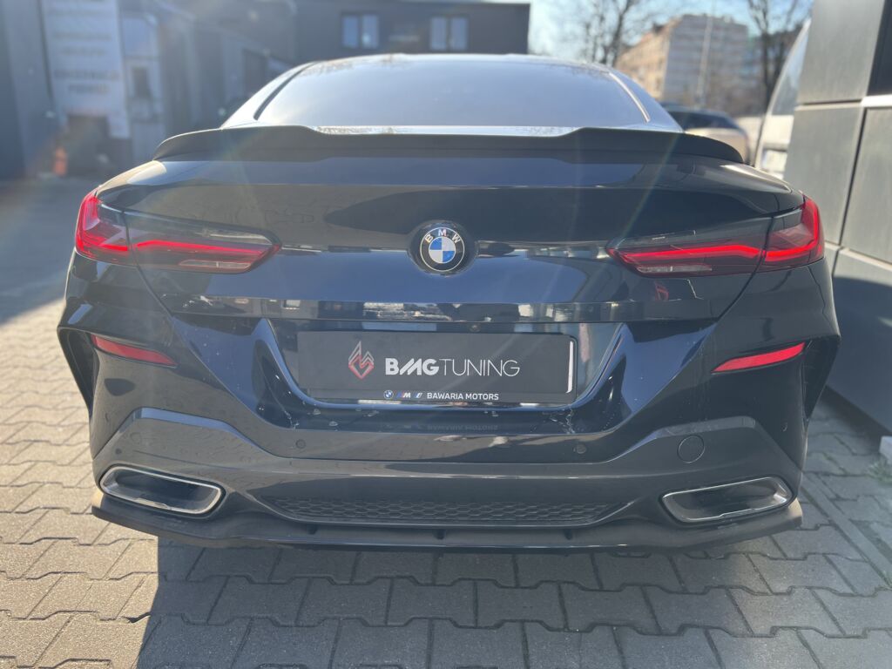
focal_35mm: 26
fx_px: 670
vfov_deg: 53.1
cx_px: 446
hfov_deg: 67.3
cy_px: 334
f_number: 1.5
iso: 50
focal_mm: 5.7
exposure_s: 1/705
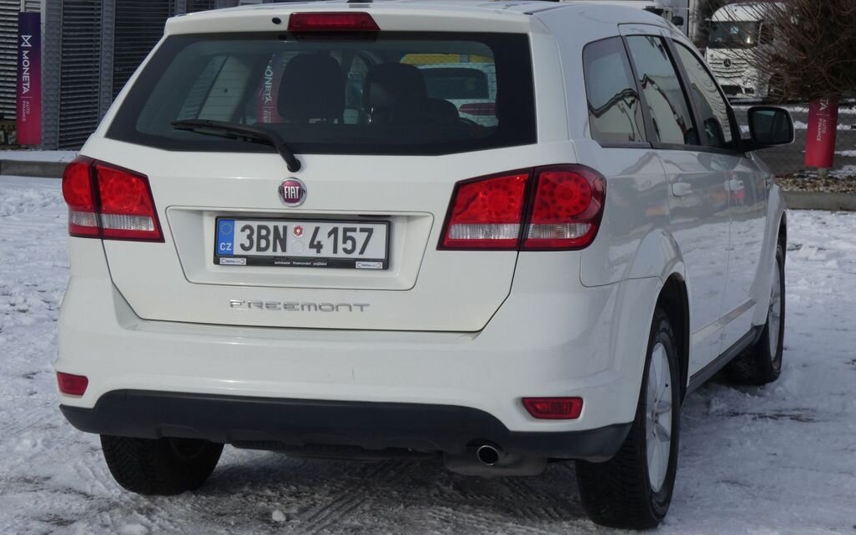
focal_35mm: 84
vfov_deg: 15.5
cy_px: 238
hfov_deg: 24.6
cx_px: 428
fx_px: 1960
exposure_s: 1/400
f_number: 5.6
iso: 80
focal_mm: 14.1
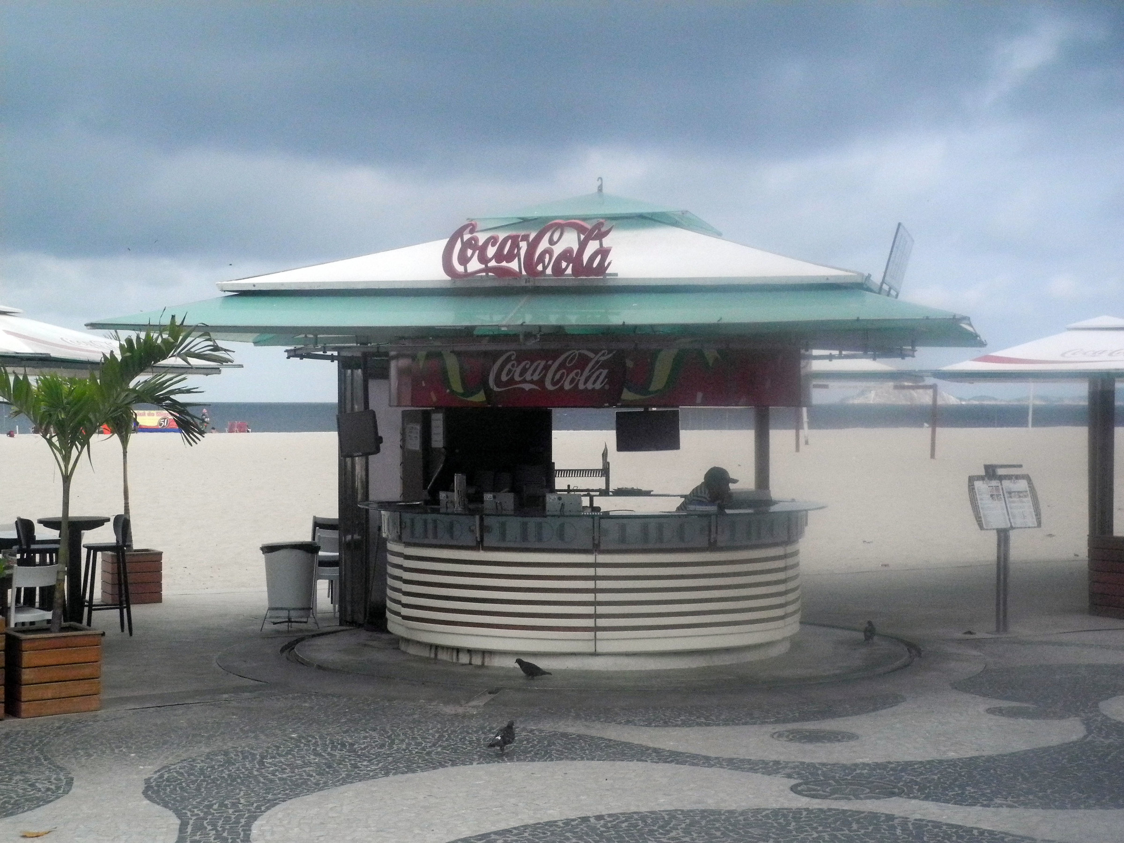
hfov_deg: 31.7
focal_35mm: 61
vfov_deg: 24.0
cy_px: 422
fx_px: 1981
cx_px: 562
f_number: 4.5
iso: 800
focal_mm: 13
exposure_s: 1/415
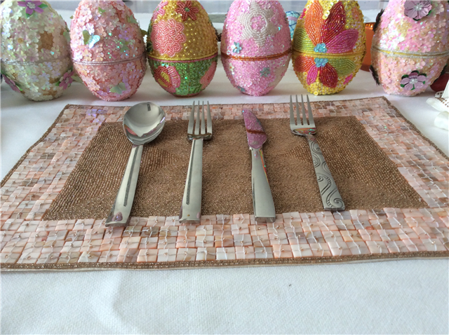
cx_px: 224
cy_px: 168
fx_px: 414
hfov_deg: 56.9
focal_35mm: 32
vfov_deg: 44.1
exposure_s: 1/50
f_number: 2.4
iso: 40
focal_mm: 3.3
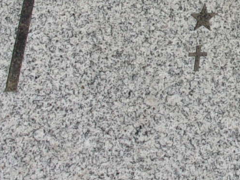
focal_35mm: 146
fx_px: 1012
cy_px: 15
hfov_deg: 13.1
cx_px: 305
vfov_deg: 10.1
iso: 80
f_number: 10.8
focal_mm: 5.1
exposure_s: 1/56
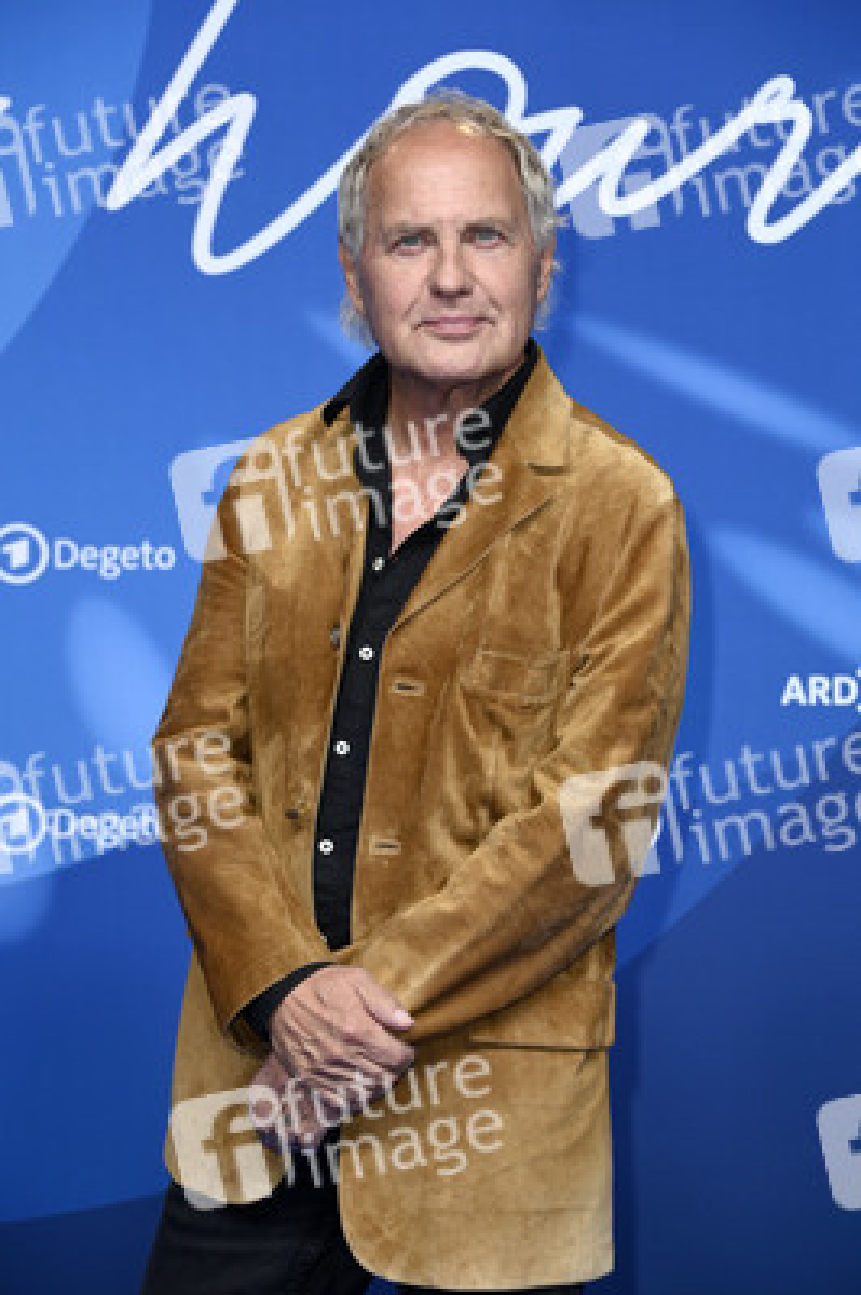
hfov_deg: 13.0
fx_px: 3773
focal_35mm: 105
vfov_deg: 19.5
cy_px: 648
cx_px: 430
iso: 1250
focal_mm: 105
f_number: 5.6
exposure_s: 1/250
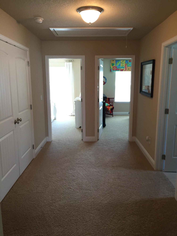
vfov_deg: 61.7
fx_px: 198
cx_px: 88
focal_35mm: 29
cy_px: 118
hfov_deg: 48.2
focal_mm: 4.15
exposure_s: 1/30
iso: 100
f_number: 2.2
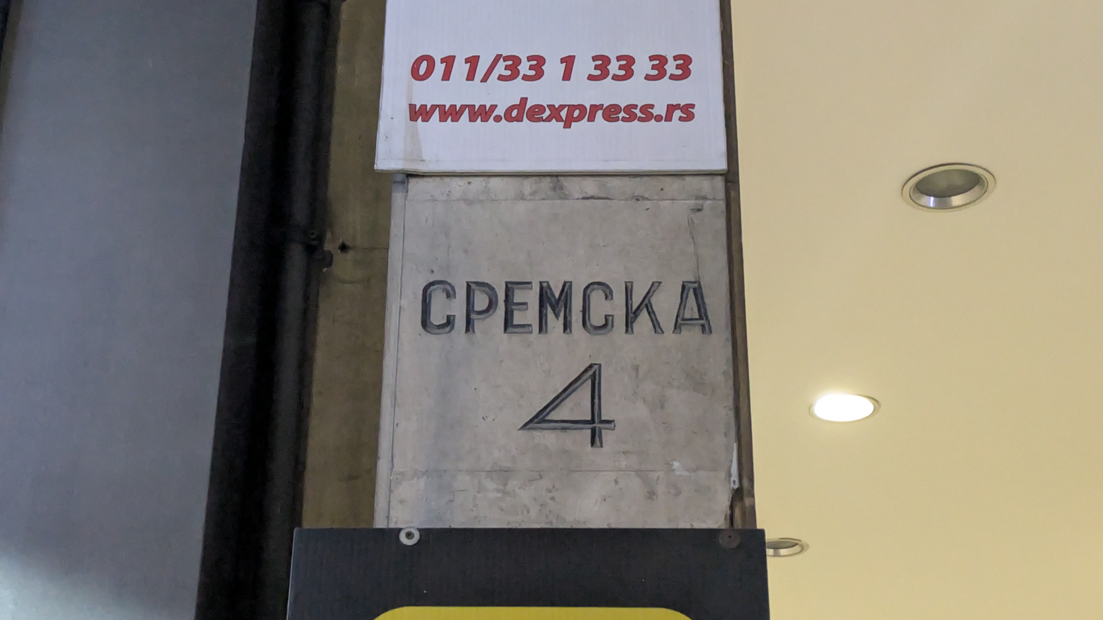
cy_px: 322
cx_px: 553
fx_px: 1638
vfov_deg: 21.4
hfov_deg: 37.2
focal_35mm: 56
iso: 2647
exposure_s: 1/100
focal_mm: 5.43
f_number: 1.89
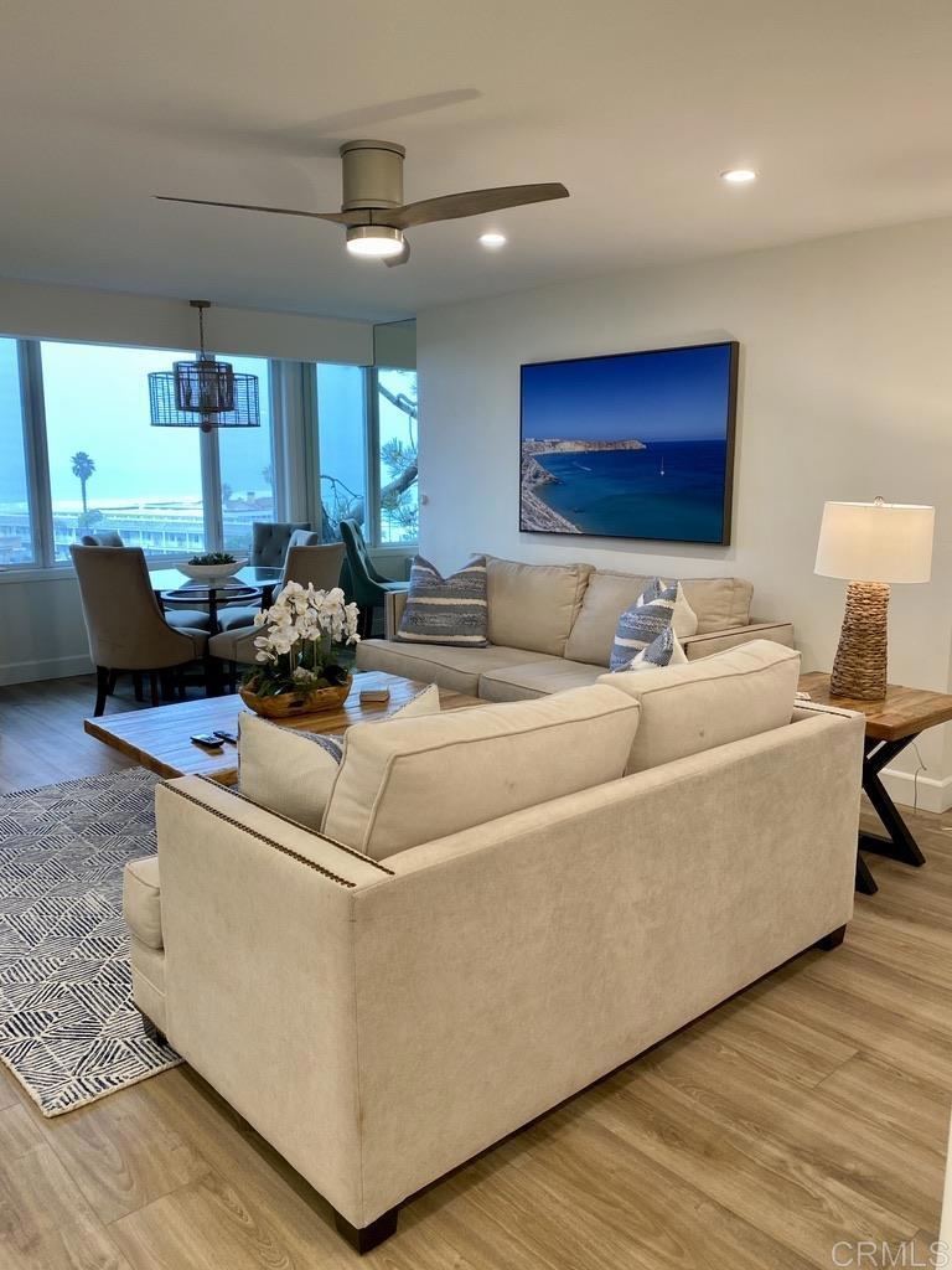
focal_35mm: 26
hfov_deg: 53.1
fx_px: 953
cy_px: 635
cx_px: 476
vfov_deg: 67.3
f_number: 1.8
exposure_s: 1/60
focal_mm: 4.25
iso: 64
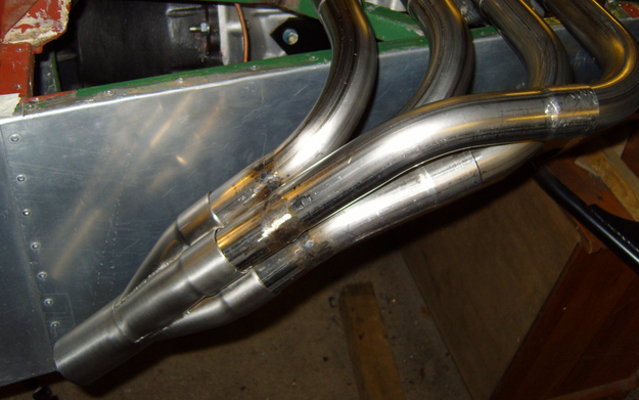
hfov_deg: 51.5
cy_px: 169
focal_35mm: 38
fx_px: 662
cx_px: 313
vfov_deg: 33.5
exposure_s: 1/30
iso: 100
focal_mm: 7.4
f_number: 2.8
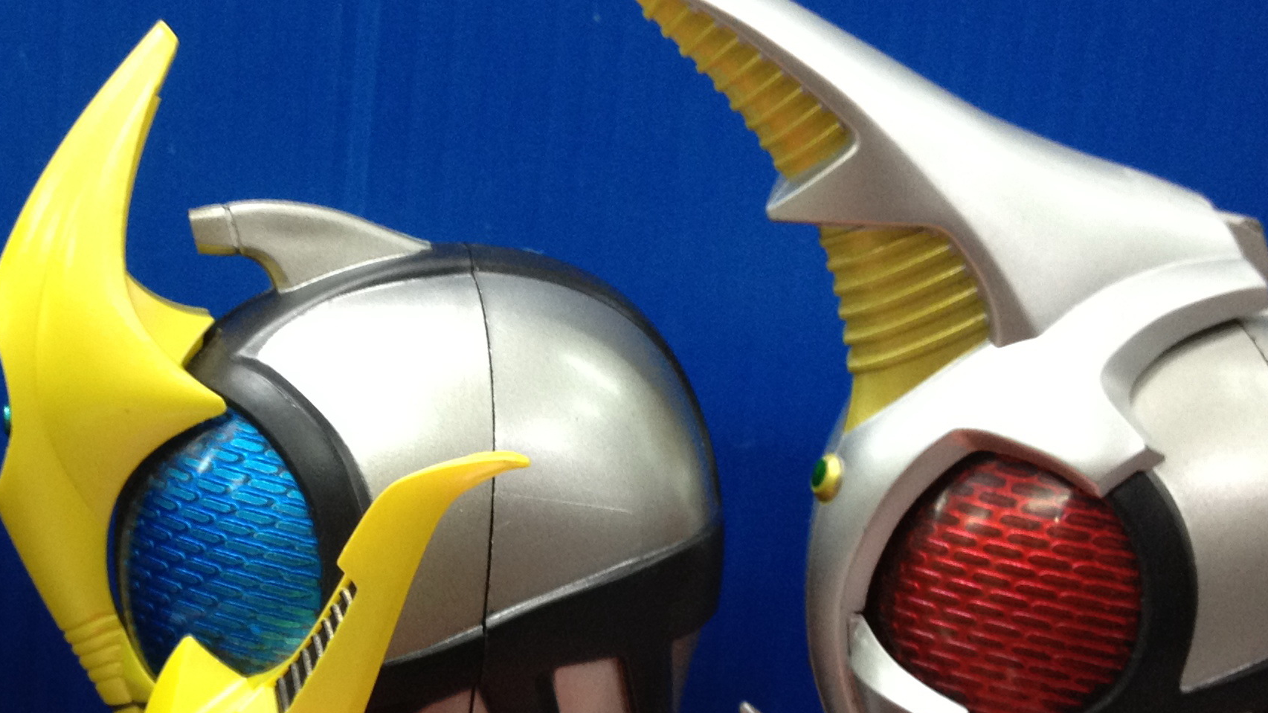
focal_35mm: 73
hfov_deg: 28.7
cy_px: 607
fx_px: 2454
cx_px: 395
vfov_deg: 16.4
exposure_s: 1/20
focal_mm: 4.28
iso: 125
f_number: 2.4
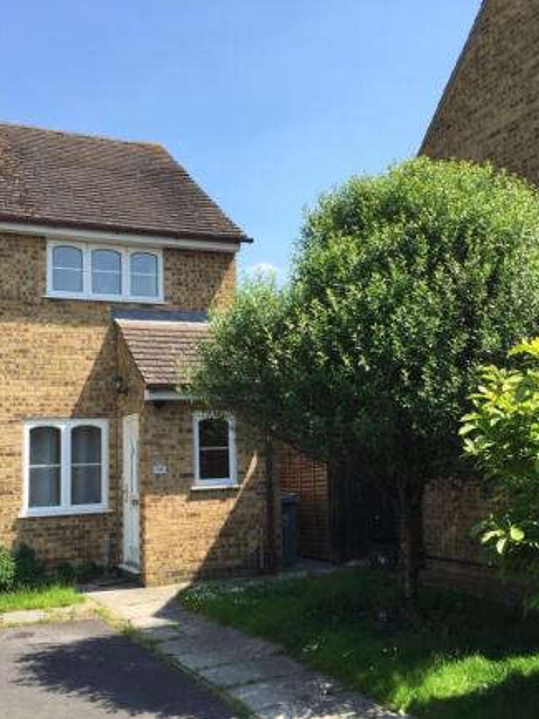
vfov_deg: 47.9
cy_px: 360
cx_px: 293
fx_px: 809
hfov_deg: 36.8
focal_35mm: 39
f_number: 2.2
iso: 32
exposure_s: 1/1130
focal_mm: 4.15
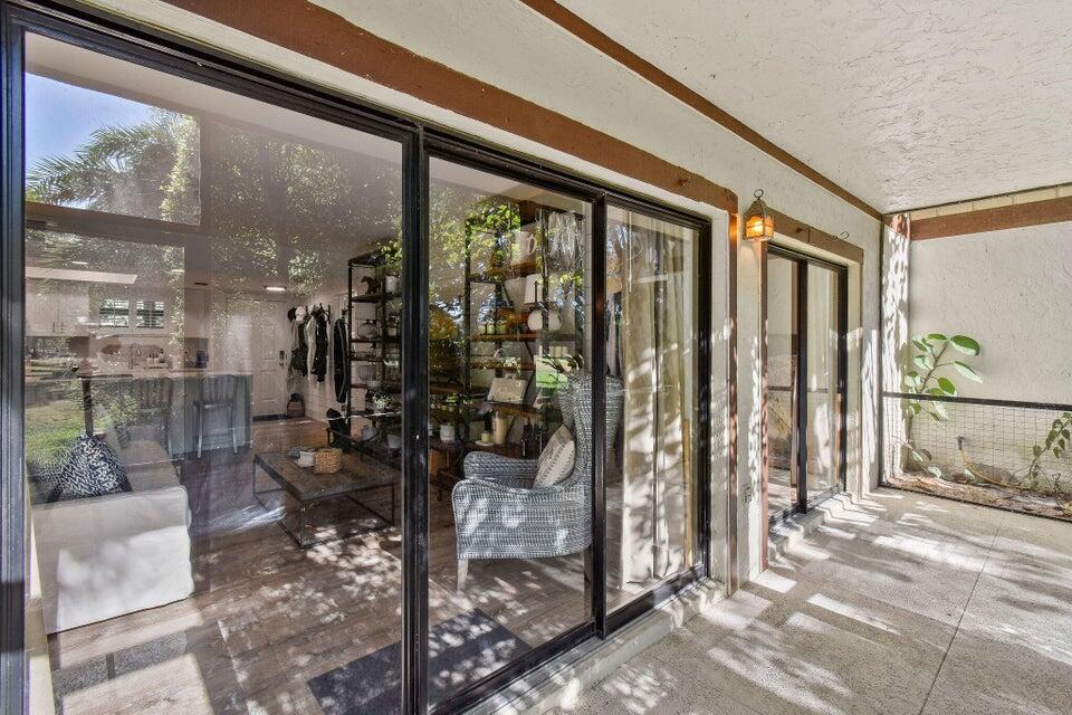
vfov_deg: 77.3
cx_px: 536
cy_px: 358
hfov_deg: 100.4
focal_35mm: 15
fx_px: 447
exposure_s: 1/13
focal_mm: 10
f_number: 11
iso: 100
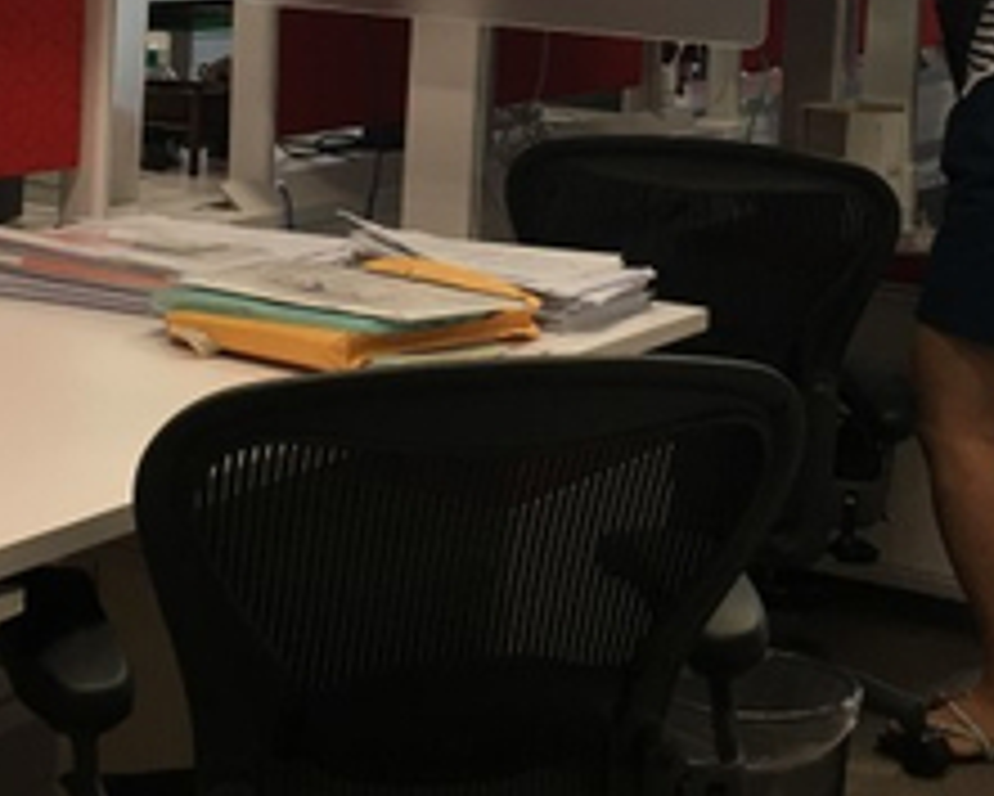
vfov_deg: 18.3
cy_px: 11
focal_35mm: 82
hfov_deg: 23.2
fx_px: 2413
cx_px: 387
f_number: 2.2
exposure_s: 1/33
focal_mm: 4.15
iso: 25
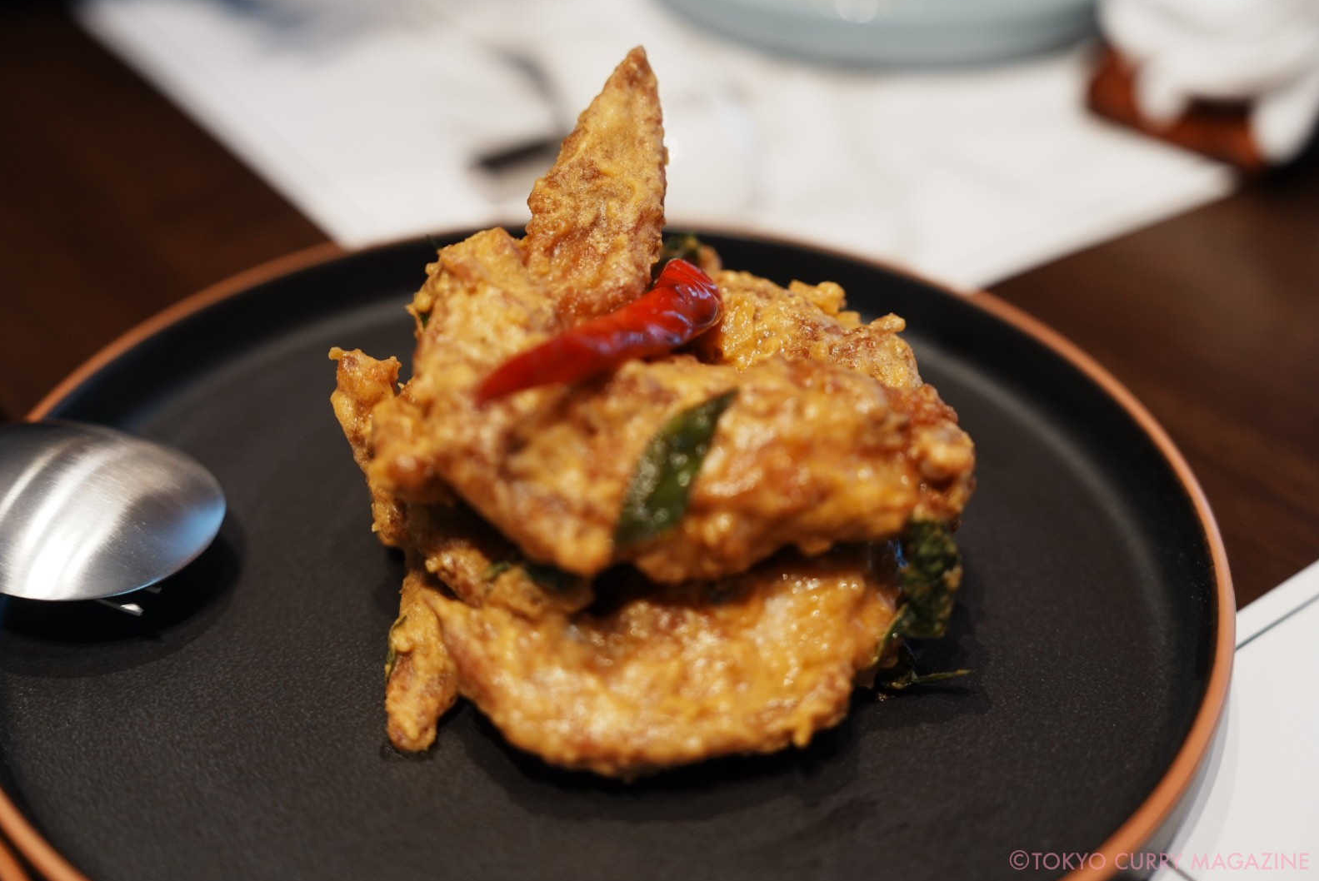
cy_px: 437
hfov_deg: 40.3
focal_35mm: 49
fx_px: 1797
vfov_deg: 27.6
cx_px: 653
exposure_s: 1/500
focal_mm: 48
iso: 640
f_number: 2.8
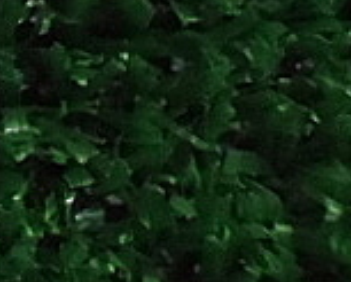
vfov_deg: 9.1
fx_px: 1697
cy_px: -241
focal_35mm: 163
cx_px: -381
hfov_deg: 10.7
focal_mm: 7.15
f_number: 4
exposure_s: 1/100
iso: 800
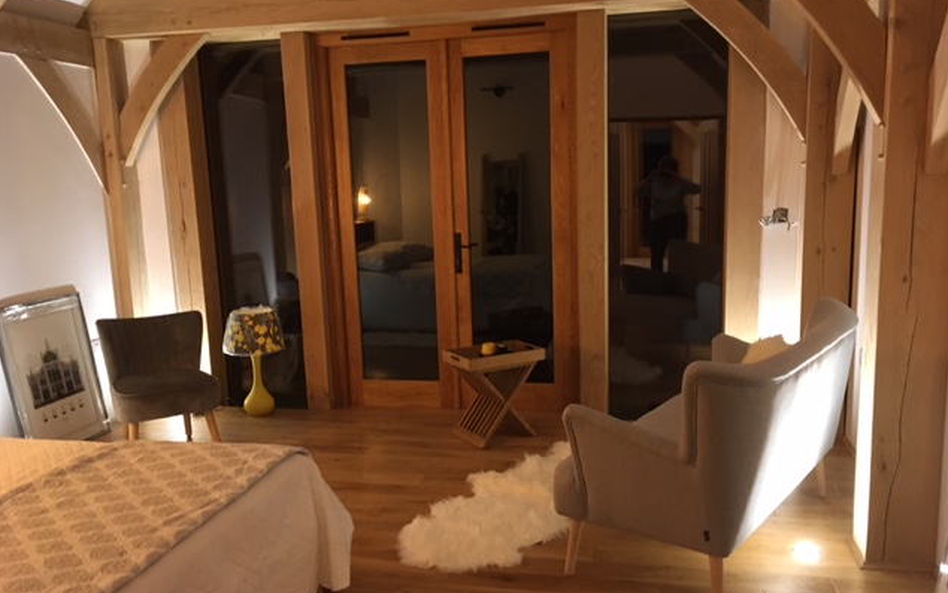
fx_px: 801
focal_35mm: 31
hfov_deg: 61.2
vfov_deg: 40.6
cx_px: 472
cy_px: 326
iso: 200
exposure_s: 1/20
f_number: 2.2
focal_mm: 4.15
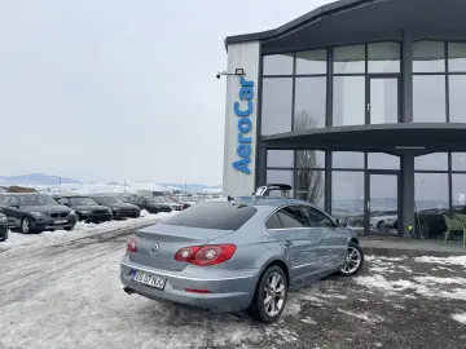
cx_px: 233
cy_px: 174
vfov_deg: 56.8
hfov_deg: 71.6
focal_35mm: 24
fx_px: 323
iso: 80
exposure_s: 1/1980
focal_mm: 6.76
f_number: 1.78
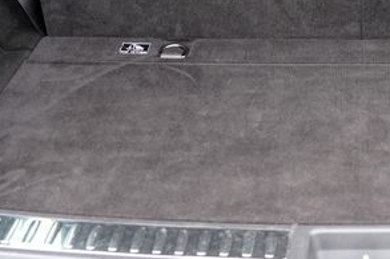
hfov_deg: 23.4
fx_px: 909
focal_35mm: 84
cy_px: -128
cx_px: 370
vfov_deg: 15.1
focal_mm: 24
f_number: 3.2
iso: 1600
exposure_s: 1/160
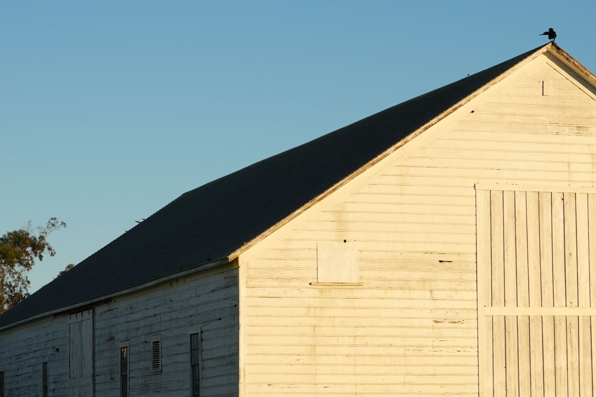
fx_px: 2417
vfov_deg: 9.4
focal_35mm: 146
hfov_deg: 14.1
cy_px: 283
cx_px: 353
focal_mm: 54
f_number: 5
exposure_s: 1/400
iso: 100
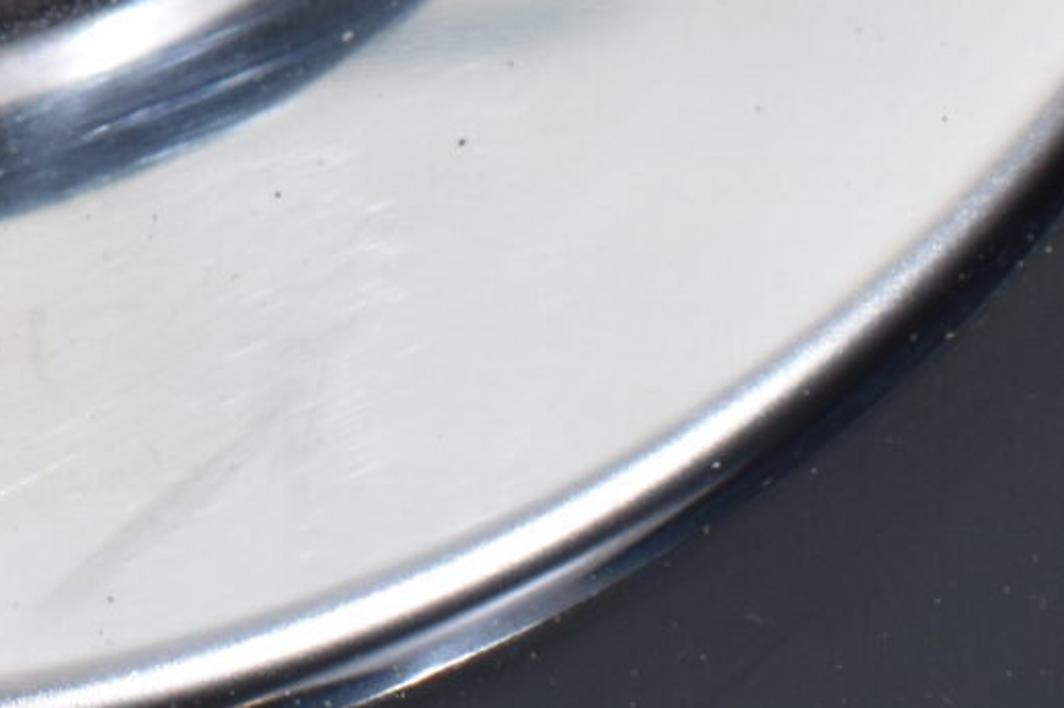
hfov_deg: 10.9
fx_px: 5480
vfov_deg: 7.1
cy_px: -686
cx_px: -259
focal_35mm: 185
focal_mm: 25
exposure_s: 1/60
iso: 640
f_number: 5.6
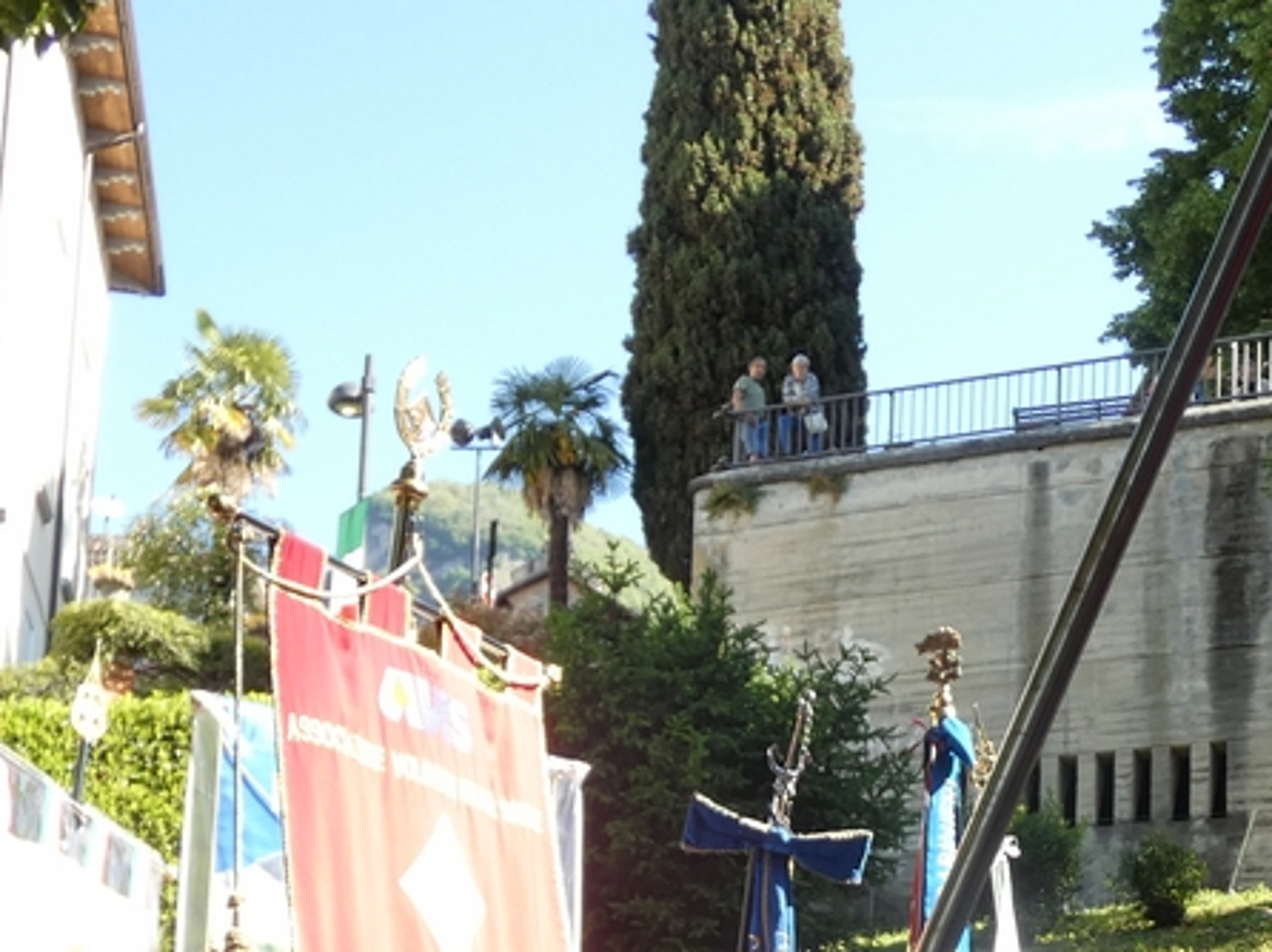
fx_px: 2571
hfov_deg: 27.7
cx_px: 761
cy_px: 1129
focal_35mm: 70
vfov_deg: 19.8
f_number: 3.1
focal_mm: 4.6
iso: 80
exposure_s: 1/200
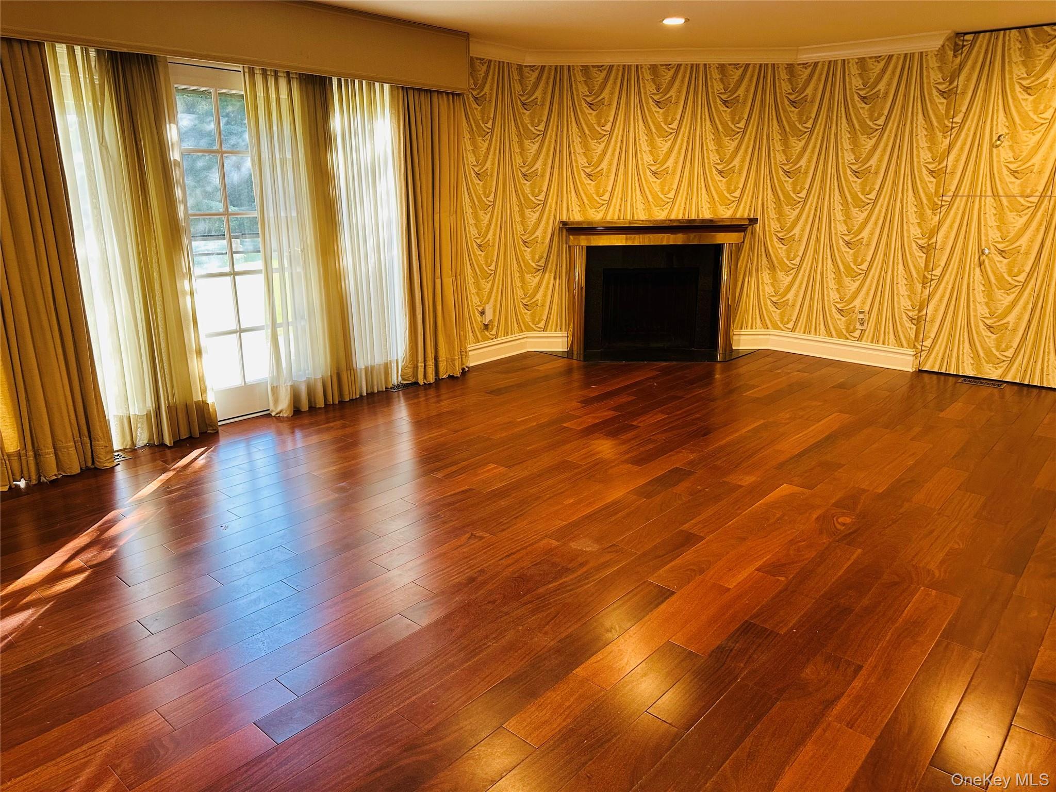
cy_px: 396
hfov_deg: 71.6
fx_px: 732
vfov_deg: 56.8
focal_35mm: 24
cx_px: 528
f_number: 1.78
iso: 160
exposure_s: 1/120
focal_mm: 6.86
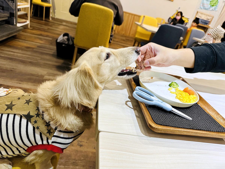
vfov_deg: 56.8
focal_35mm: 24
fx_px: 156
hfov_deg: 71.6
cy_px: 84
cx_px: 112
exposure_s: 1/120
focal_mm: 6.86
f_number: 1.78
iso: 200
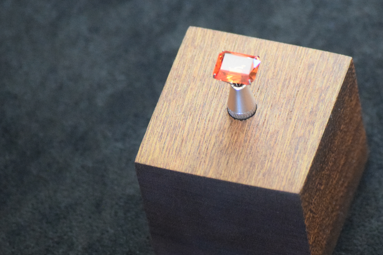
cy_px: 145
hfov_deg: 5.3
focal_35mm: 392
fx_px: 4168
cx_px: 249
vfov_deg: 3.5
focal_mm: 155
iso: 6400
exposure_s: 1/60
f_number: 5
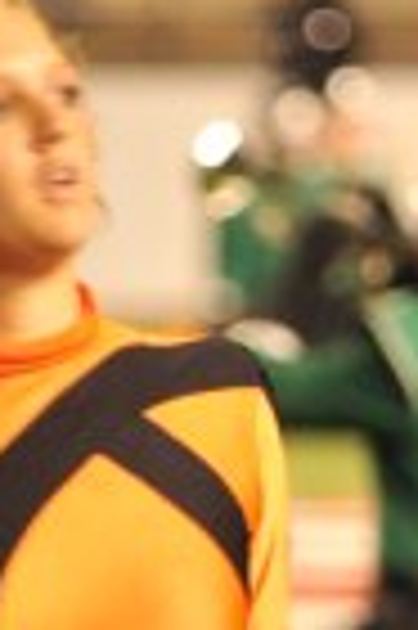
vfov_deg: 2.4
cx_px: 25
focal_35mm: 866
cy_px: 837
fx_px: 15122
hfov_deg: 1.6
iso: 400
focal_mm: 135
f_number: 2.8
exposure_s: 1/60
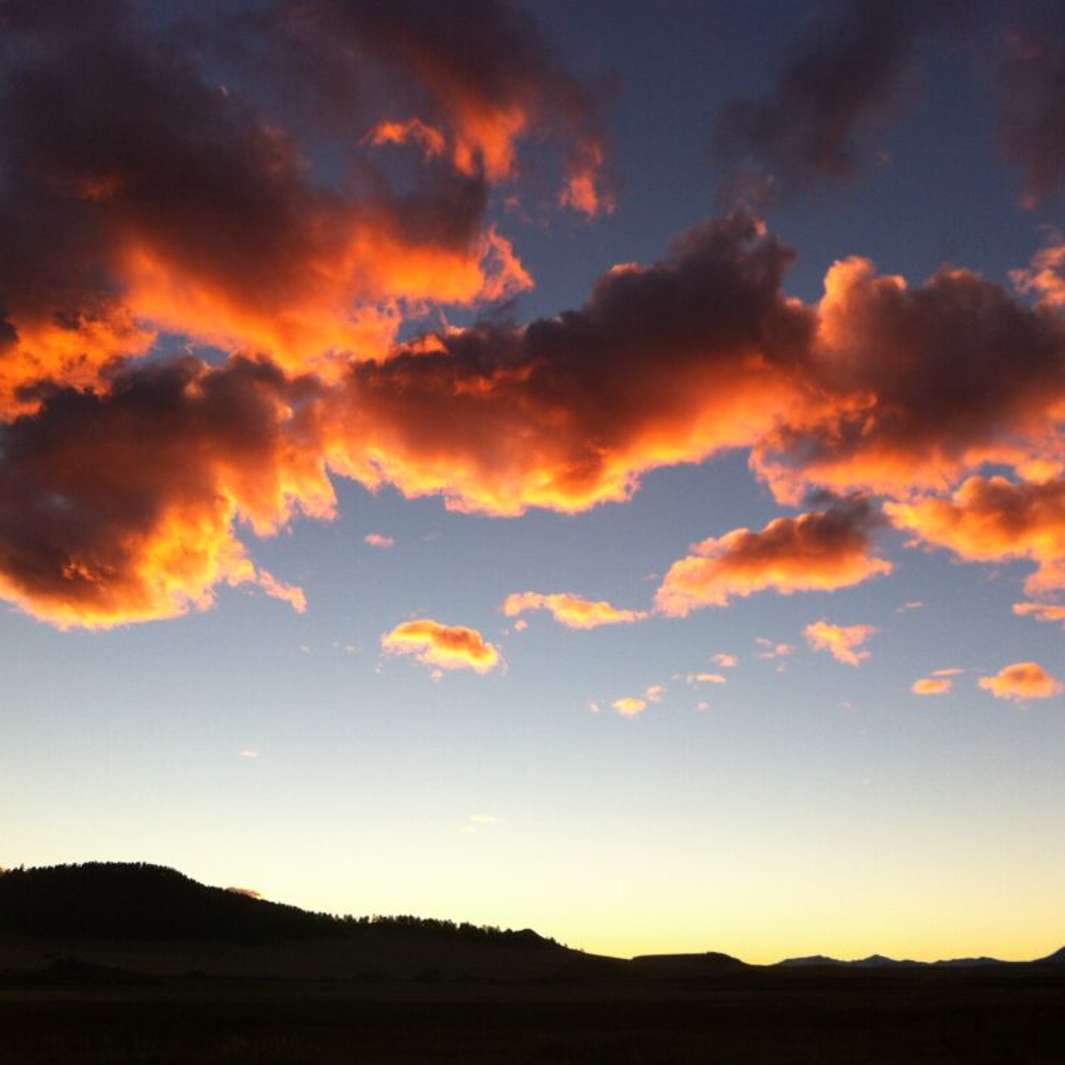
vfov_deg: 40.0
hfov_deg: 40.0
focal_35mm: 42
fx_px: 1462
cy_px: 530
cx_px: 590
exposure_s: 1/209
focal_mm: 3.85
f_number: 2.8
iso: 80
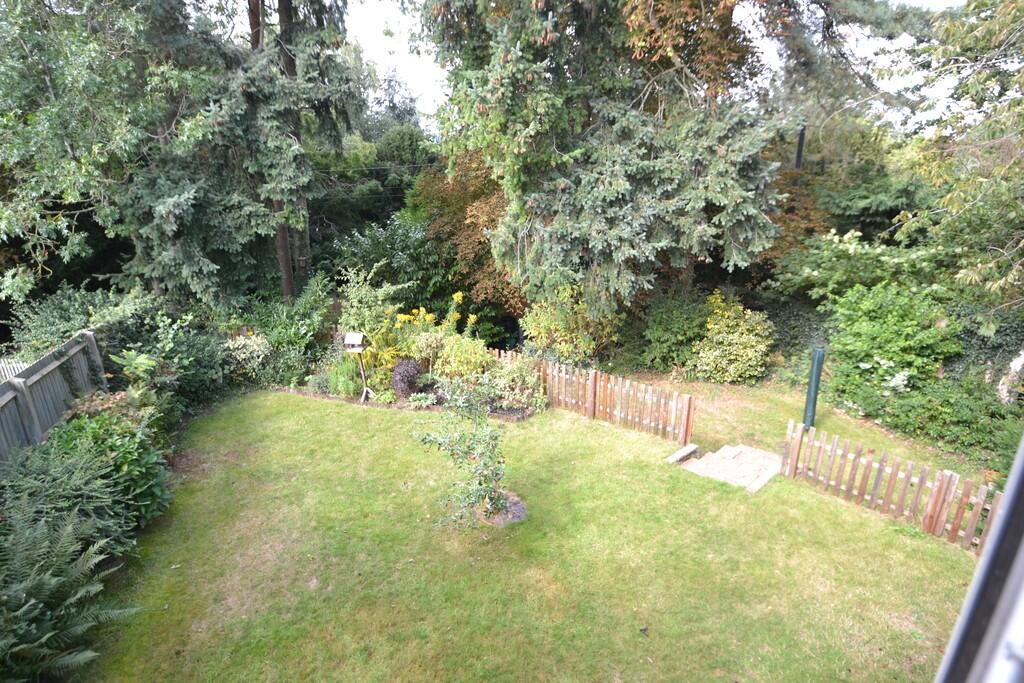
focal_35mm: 18
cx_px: 512
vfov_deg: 67.4
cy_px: 342
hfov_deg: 90.0
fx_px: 512
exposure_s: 1/125
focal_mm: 12
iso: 250
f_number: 5.6
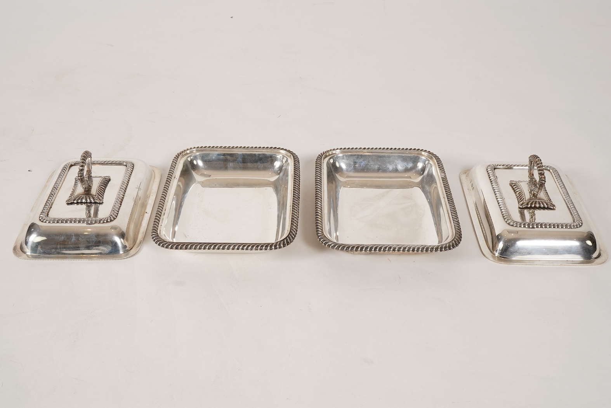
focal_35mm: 45
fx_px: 764
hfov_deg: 43.6
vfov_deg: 29.9
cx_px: 306
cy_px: 204
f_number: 22
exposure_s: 1/125
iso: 400
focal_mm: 30
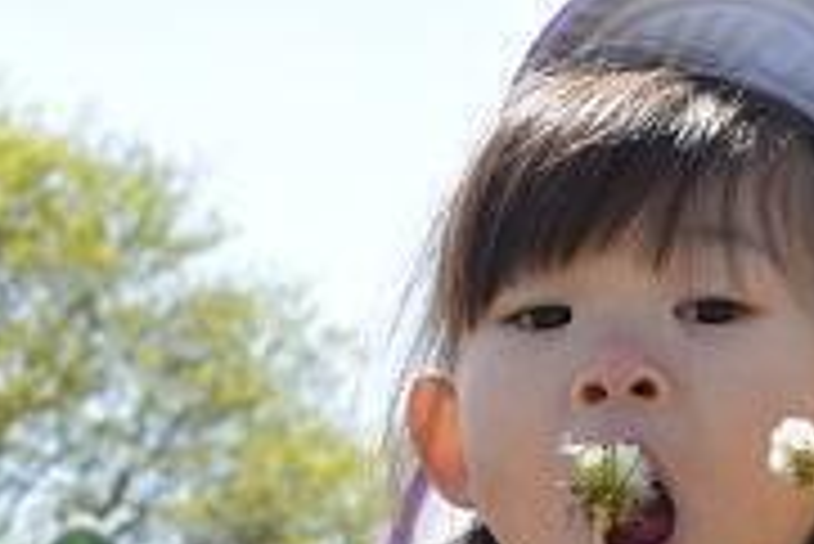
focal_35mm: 139
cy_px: 859
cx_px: 1129
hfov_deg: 14.0
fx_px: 3145
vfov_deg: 9.6
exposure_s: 1/400
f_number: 7.1
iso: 200
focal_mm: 28
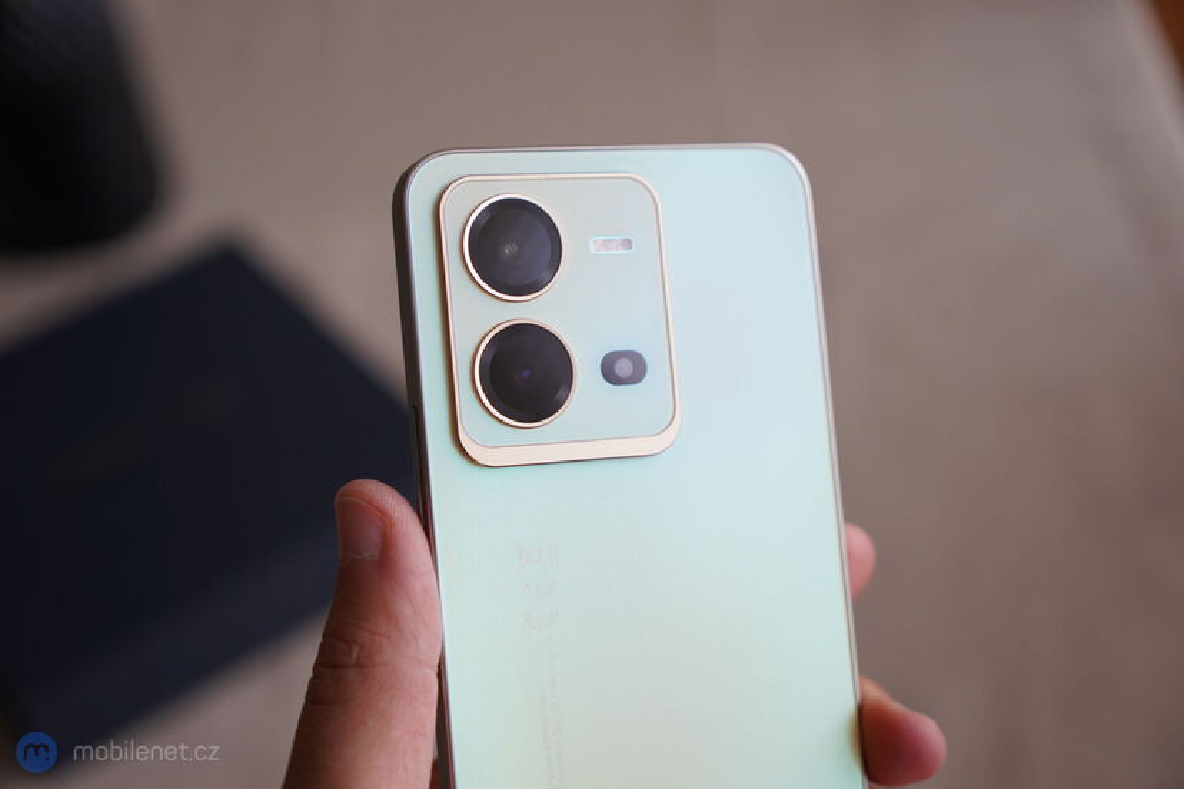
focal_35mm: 62
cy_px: 394
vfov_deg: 21.9
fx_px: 2039
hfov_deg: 32.4
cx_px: 592
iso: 800
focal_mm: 62
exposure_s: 1/125
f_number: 4.5
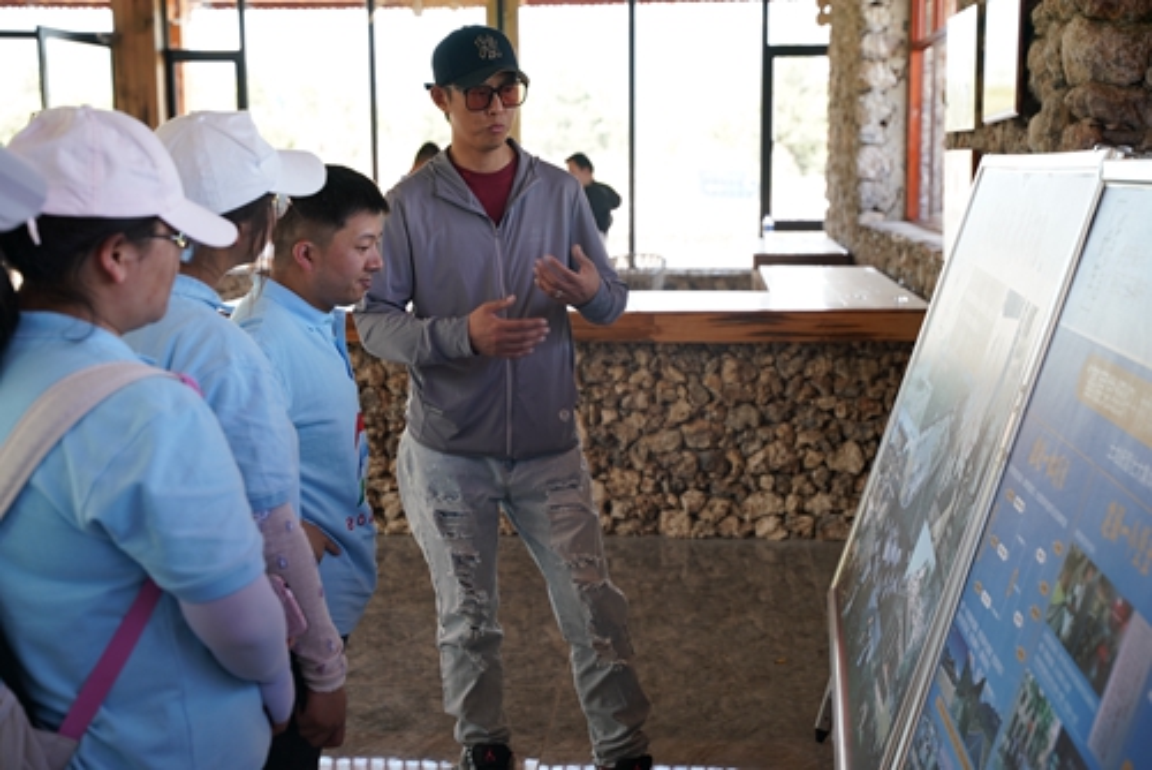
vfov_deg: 26.5
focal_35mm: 51
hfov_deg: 38.8
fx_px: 1636
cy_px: 385
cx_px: 576
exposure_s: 1/60
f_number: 4
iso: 250
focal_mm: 51.1
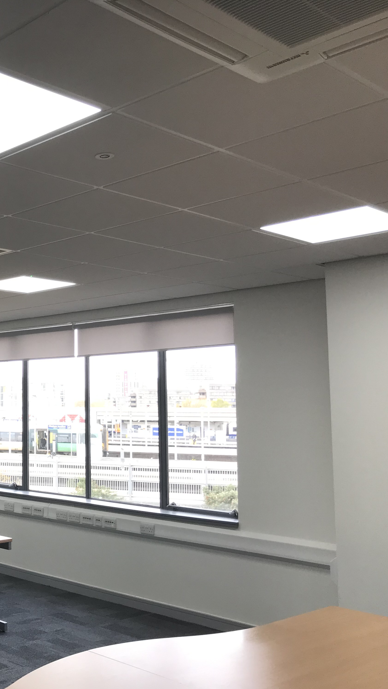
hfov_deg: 26.7
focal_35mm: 41
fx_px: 750
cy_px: 345
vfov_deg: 49.4
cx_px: -36
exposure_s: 1/100
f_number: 1.8
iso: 25
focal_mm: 3.99
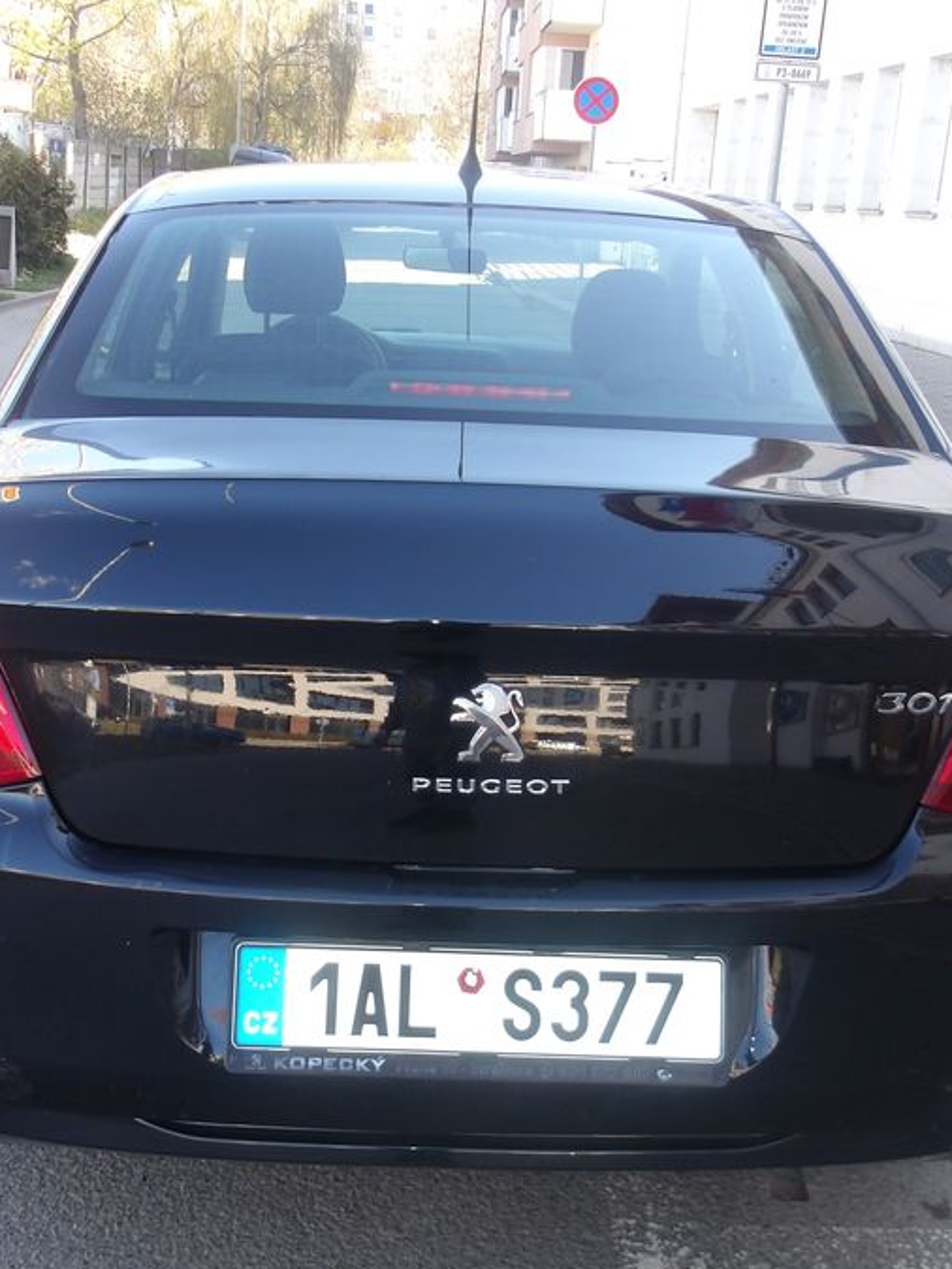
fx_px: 1502
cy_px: 663
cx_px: 448
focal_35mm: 41
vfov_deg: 45.7
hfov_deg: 35.1
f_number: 3
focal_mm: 4.9
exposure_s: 1/104
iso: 100
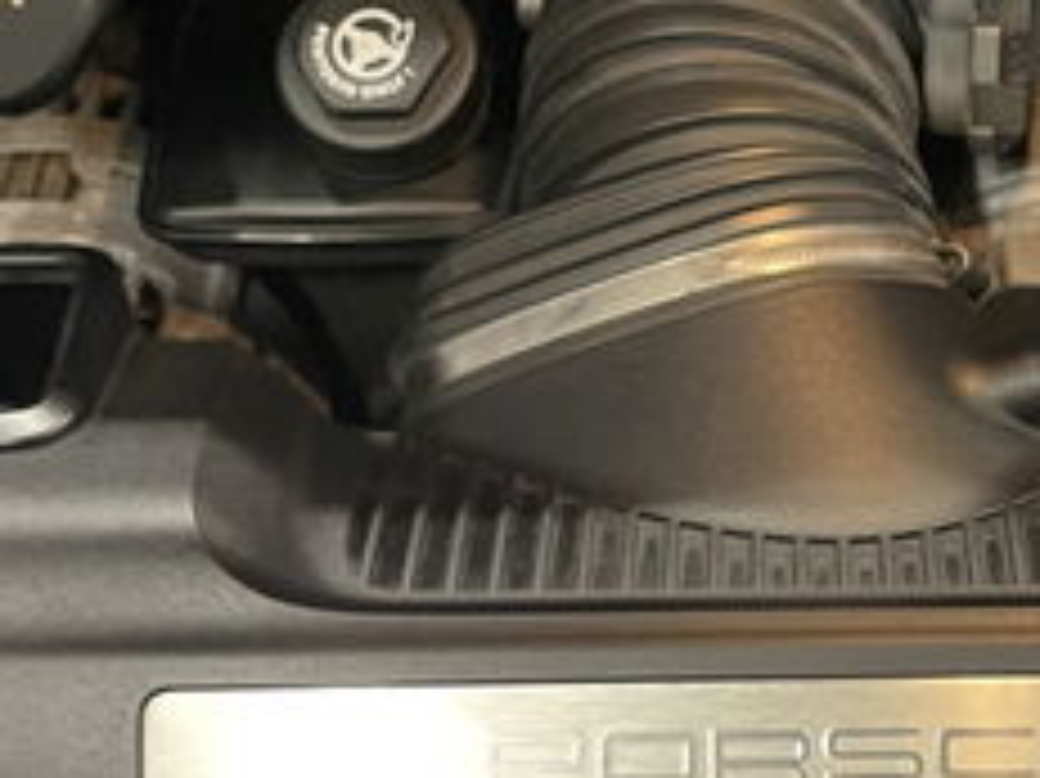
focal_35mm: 83
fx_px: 2492
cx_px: 788
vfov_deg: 17.5
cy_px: 72
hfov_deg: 23.3
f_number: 1.6
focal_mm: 5.1
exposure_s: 1/25
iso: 800
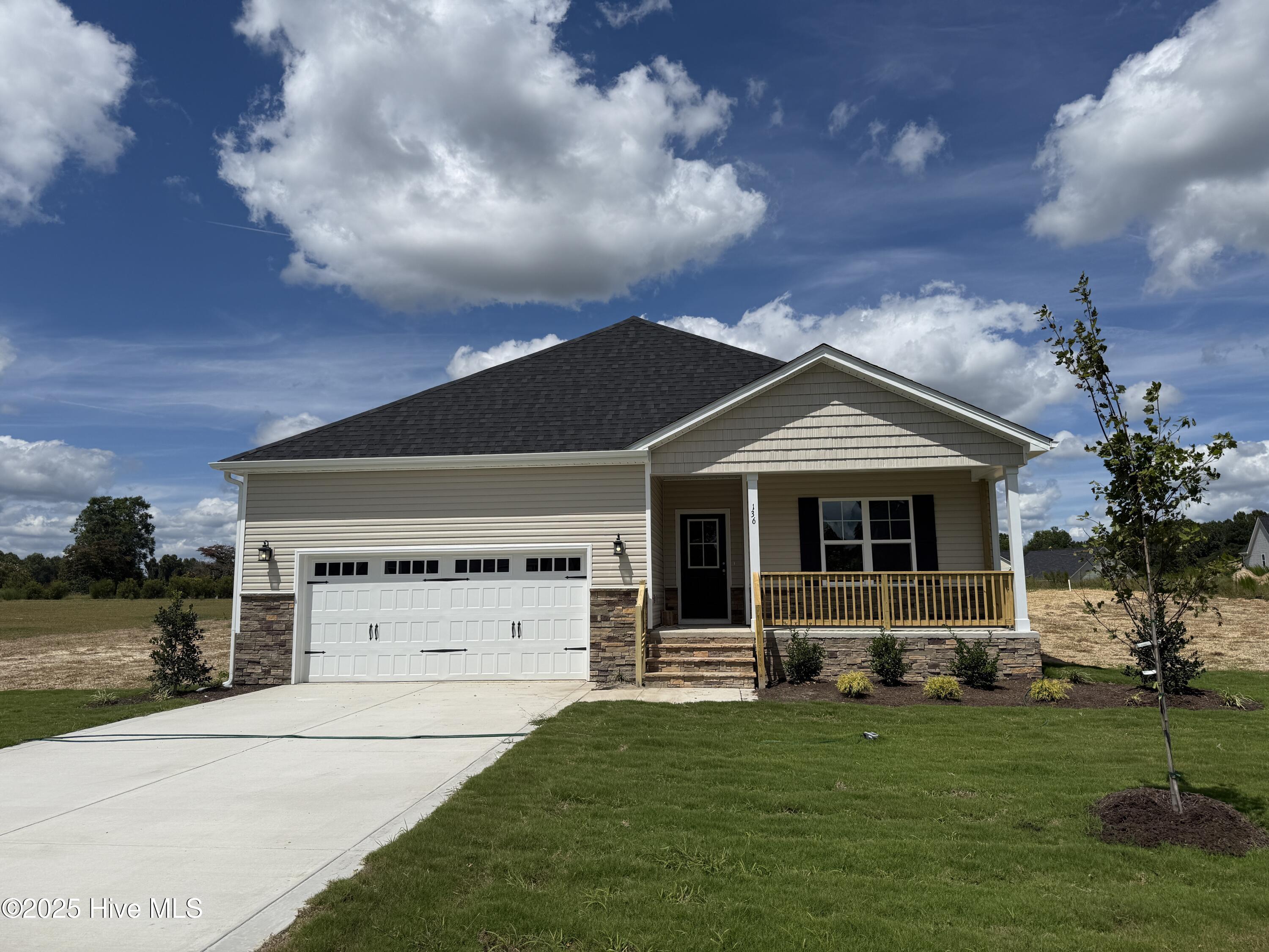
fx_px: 880
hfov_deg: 71.6
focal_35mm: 24
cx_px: 634
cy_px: 476
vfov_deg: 56.8
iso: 80
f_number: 1.78
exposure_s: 1/11905
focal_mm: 6.76
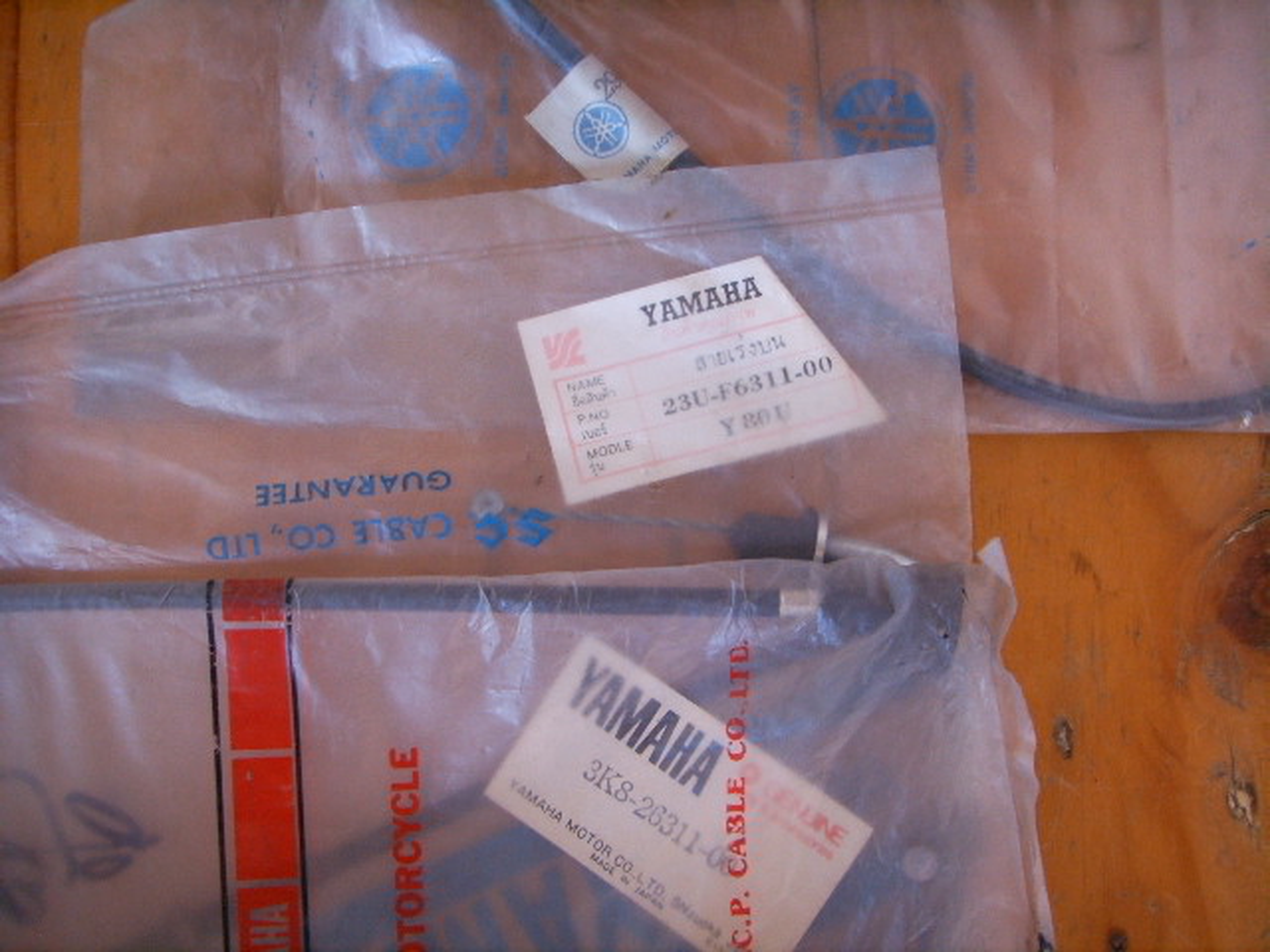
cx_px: 635
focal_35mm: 39
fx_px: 1431
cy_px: 476
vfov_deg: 36.8
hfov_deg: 47.9
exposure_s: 1/20
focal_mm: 6.6
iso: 150
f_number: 3.5
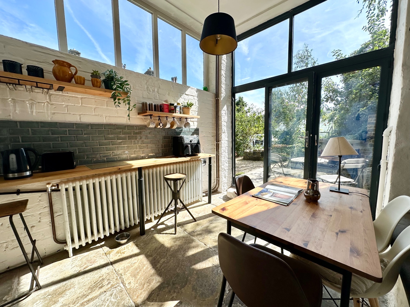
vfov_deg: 85.7
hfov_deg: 102.1
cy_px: 154
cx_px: 205
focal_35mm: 14
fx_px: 166
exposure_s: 1/711
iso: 40
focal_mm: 2.22
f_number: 2.2
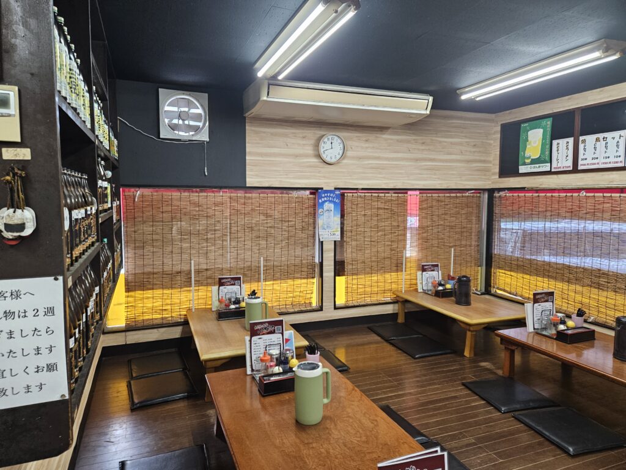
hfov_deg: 73.9
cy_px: 235
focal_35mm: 23
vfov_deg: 58.9
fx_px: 416
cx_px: 313
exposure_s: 1/120
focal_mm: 5.4
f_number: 1.8
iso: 320
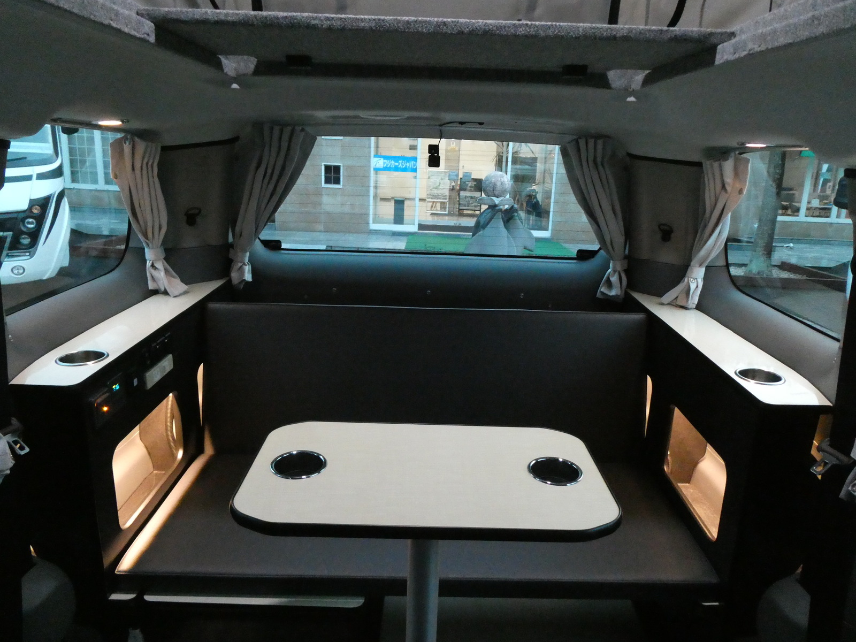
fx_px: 593
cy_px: 321
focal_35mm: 24
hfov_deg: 71.6
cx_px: 428
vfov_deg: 56.8
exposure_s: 1/25
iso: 1600
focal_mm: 4.3
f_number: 3.3
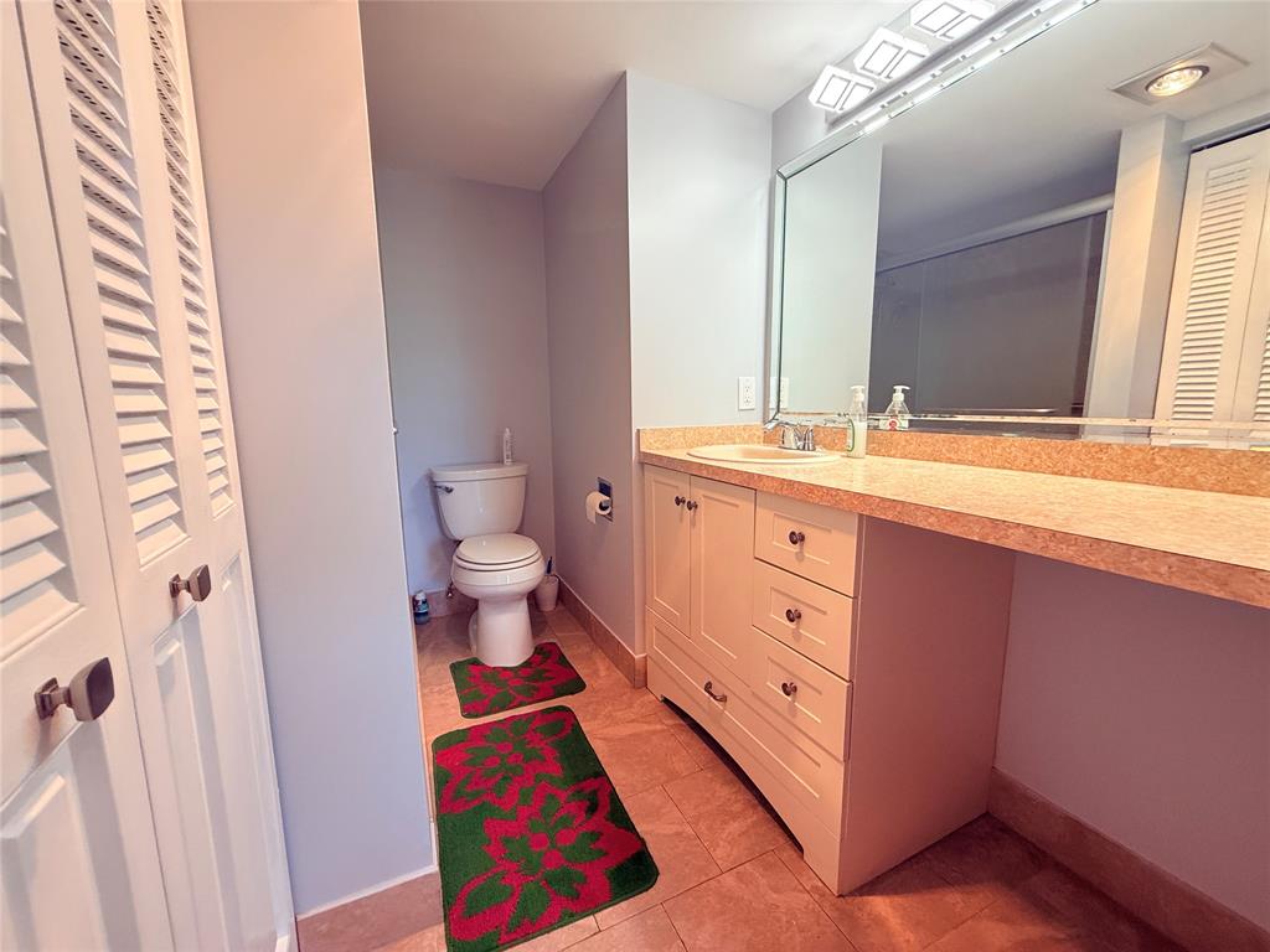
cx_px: 635
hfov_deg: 102.1
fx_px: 514
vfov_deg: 85.7
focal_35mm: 14
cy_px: 476
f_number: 2.2
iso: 160
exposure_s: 1/120
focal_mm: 2.22
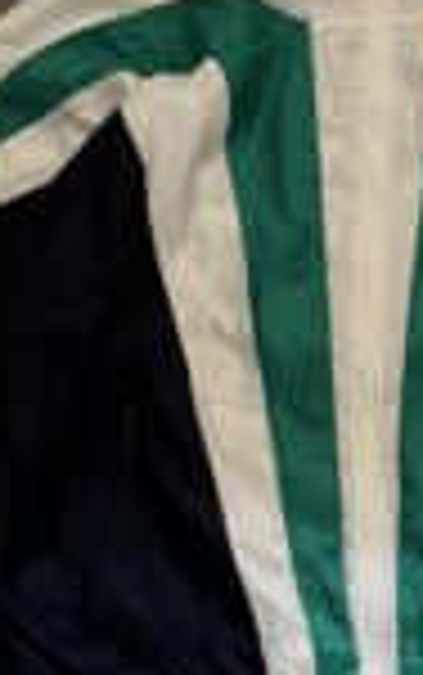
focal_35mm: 68
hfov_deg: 18.9
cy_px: 333
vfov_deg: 30.2
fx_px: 1252
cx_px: 360
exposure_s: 1/33
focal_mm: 6.76
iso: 1000
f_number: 1.78
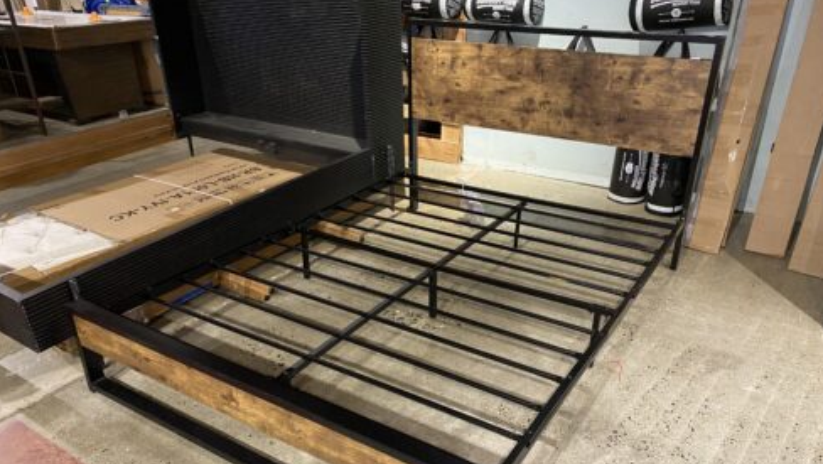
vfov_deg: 39.8
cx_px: 418
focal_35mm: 29
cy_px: 305
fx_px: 633
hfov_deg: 66.0
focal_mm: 4.25
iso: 320
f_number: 1.8
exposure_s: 1/60
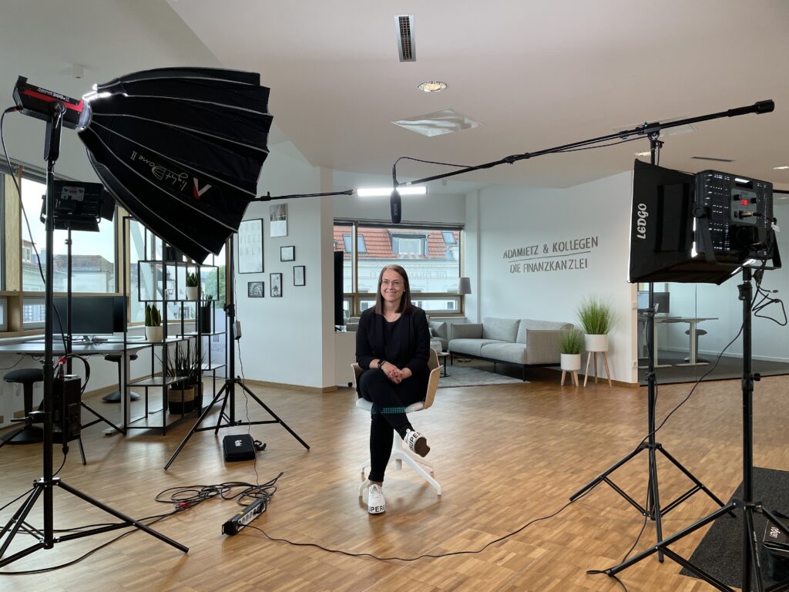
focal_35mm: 26
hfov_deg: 67.3
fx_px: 593
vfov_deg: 53.1
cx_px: 394
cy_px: 296
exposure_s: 1/104
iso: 80
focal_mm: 4.2
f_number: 1.6
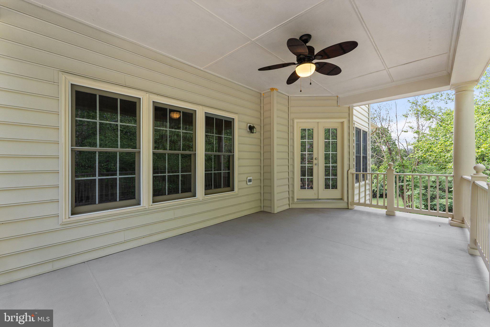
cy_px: 164
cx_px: 245
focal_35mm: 14
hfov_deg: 104.3
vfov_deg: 81.2
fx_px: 191
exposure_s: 1/50
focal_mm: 14
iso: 500
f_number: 11
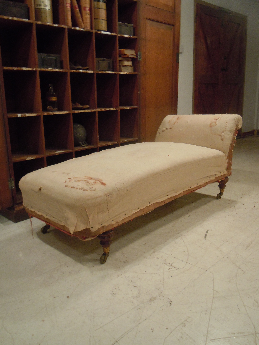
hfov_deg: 46.8
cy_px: 172
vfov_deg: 60.0
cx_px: 130
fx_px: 299
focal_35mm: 30
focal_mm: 5.4
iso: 400
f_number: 3.5
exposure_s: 1/20
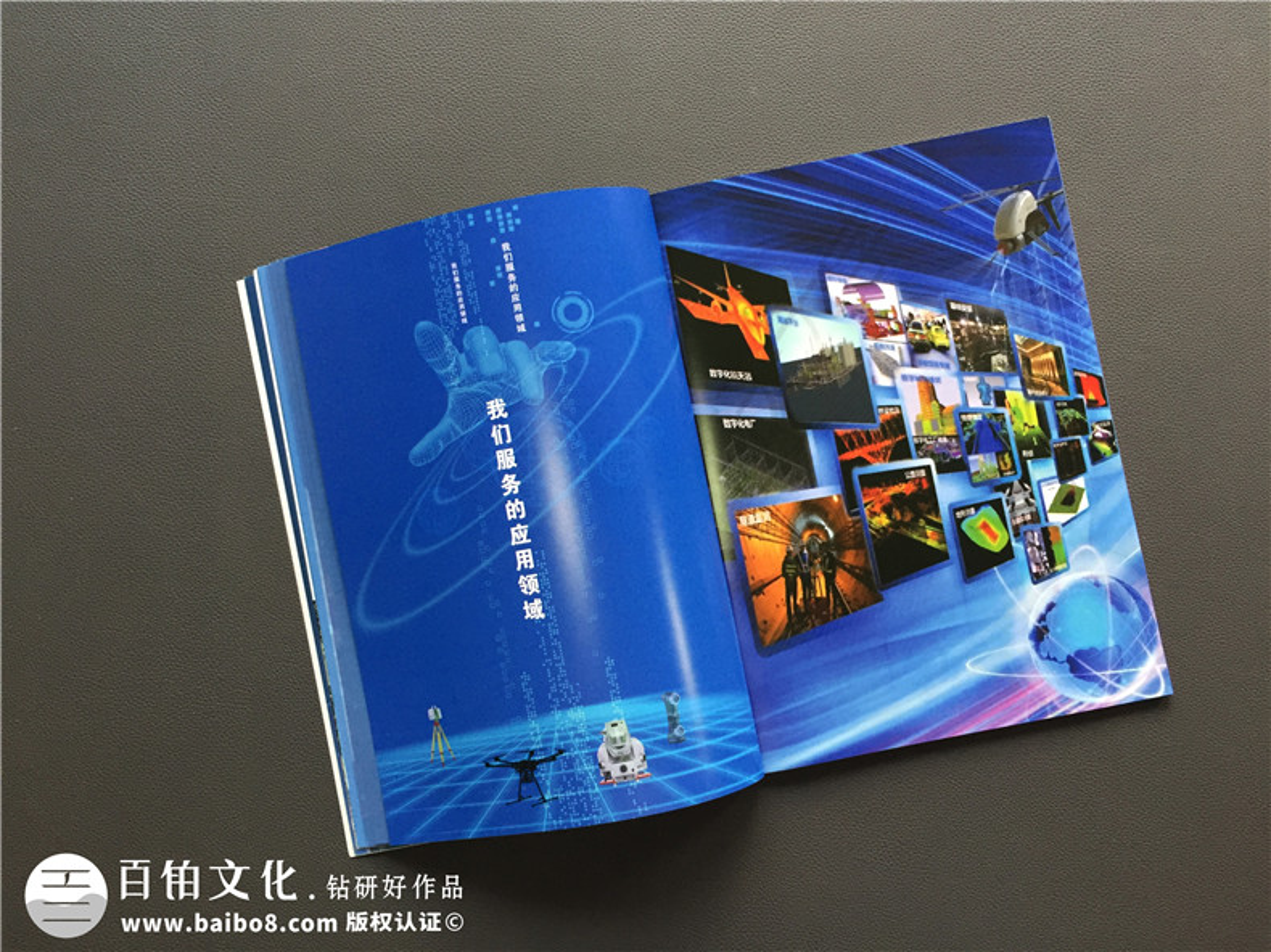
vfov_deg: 48.2
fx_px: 1064
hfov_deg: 61.7
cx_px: 636
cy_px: 476
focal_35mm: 29
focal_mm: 4.15
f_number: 2.2
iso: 50
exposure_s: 1/30
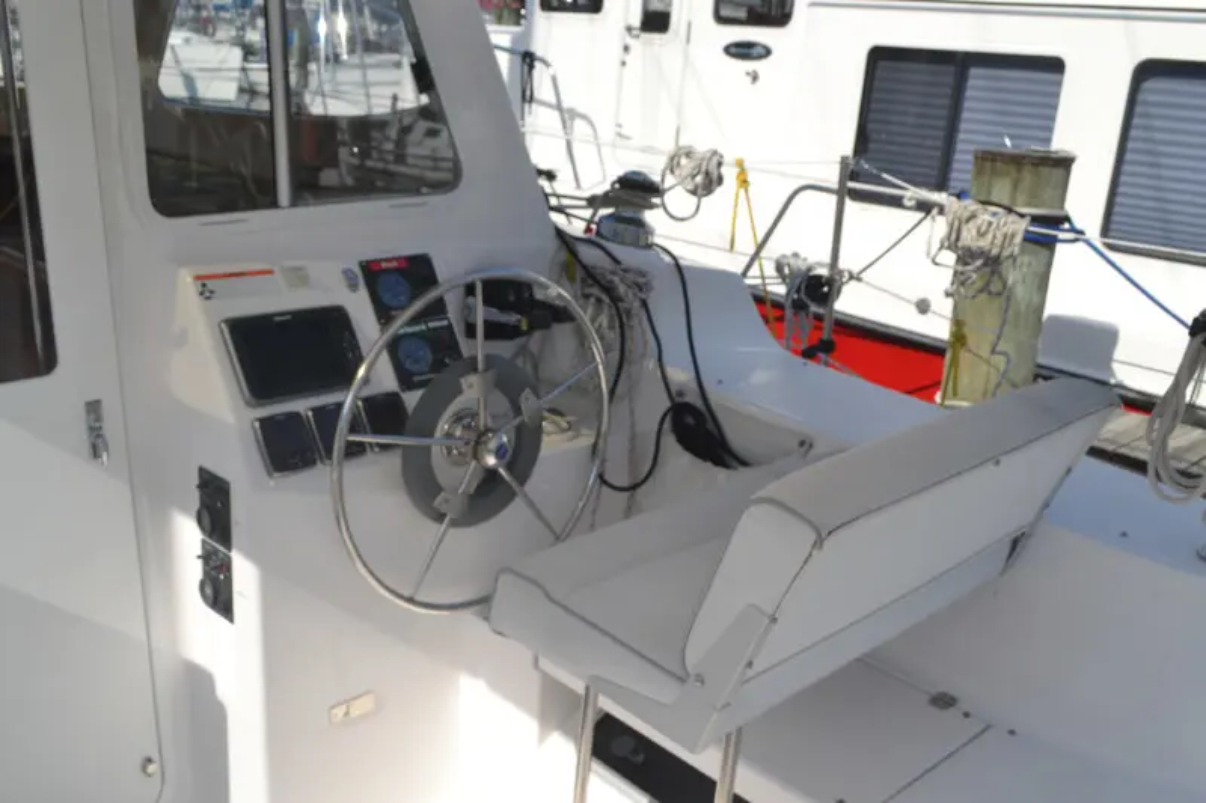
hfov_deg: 53.1
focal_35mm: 36
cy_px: 402
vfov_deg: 36.9
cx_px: 603
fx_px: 1206
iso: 100
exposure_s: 1/320
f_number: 9
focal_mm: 24
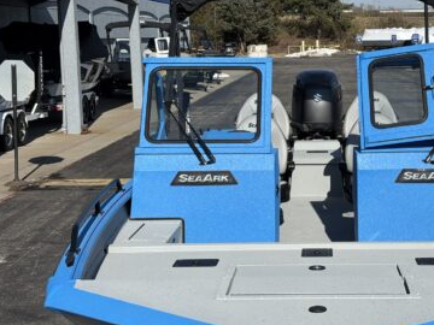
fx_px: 965
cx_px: 315
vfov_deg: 19.1
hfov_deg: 25.1
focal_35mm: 77
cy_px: 131
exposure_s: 1/4082
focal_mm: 5.96
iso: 40
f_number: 1.6
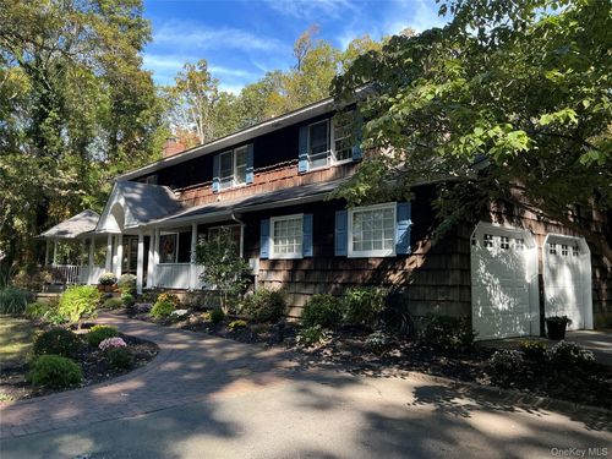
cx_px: 306
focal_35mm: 29
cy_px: 230
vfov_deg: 48.2
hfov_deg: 61.7
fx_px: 513
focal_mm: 3
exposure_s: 1/222
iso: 20
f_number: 1.8
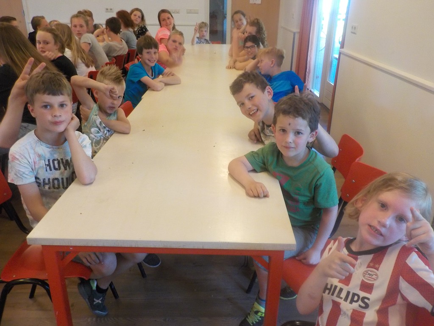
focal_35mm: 30
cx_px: 217
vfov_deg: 46.8
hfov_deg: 60.0
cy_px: 163
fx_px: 376
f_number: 3.3
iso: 320
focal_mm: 4.1
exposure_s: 1/30
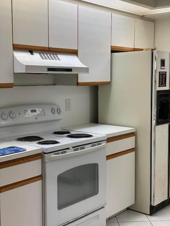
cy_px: 113
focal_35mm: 52
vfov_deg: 36.8
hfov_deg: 28.0
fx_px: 340
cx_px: 85
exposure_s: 1/120
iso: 125
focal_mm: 6
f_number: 2
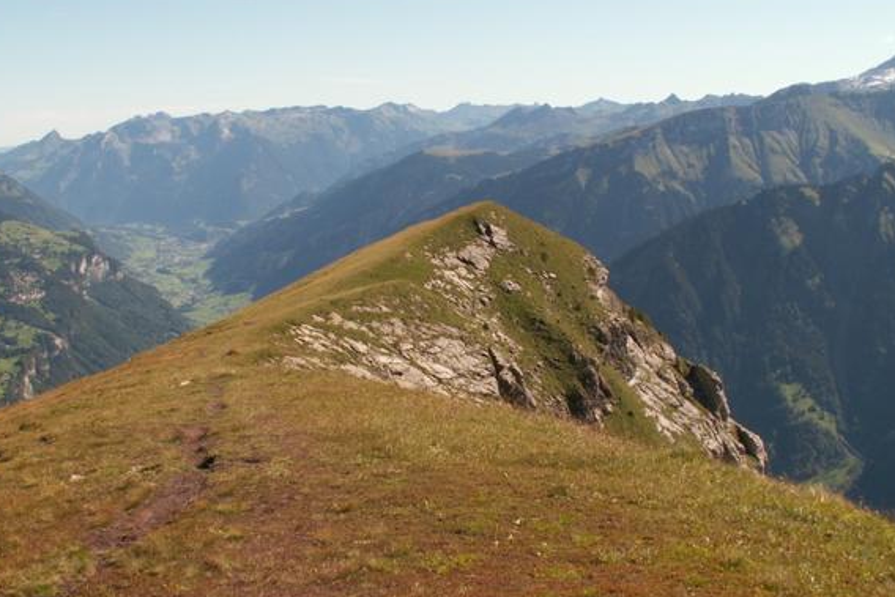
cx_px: 433
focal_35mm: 41
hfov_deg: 47.4
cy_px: 282
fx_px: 1020
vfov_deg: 32.6
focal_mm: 5.86
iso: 50
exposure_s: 1/160
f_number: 6.3
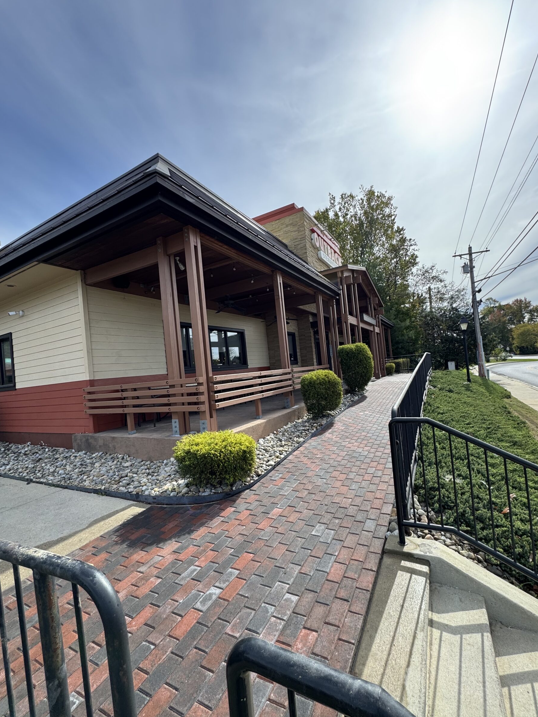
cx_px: 277
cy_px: 363
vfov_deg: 98.2
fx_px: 311
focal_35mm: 15
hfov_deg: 81.7
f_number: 2.2
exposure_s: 1/771
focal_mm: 2.22
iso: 50
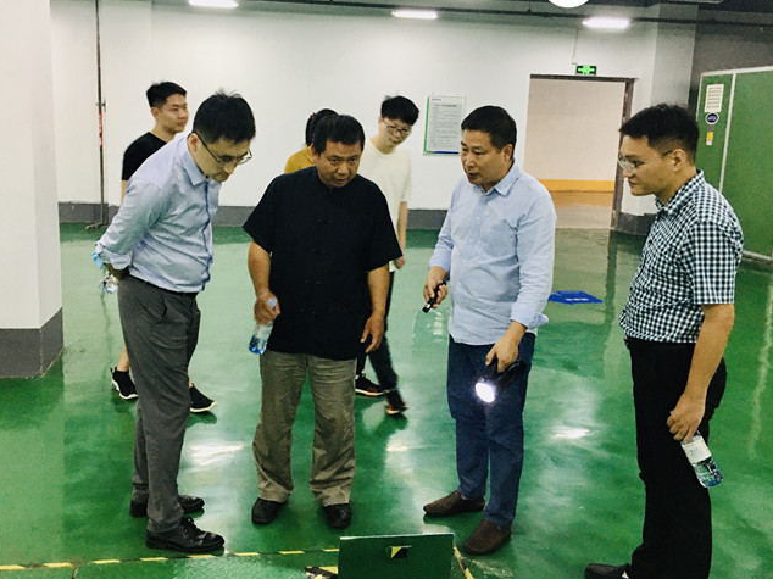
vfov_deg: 41.7
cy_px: 263
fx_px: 759
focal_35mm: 34
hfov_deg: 53.9
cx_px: 358
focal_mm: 4.15
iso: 80
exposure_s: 1/10
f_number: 2.2
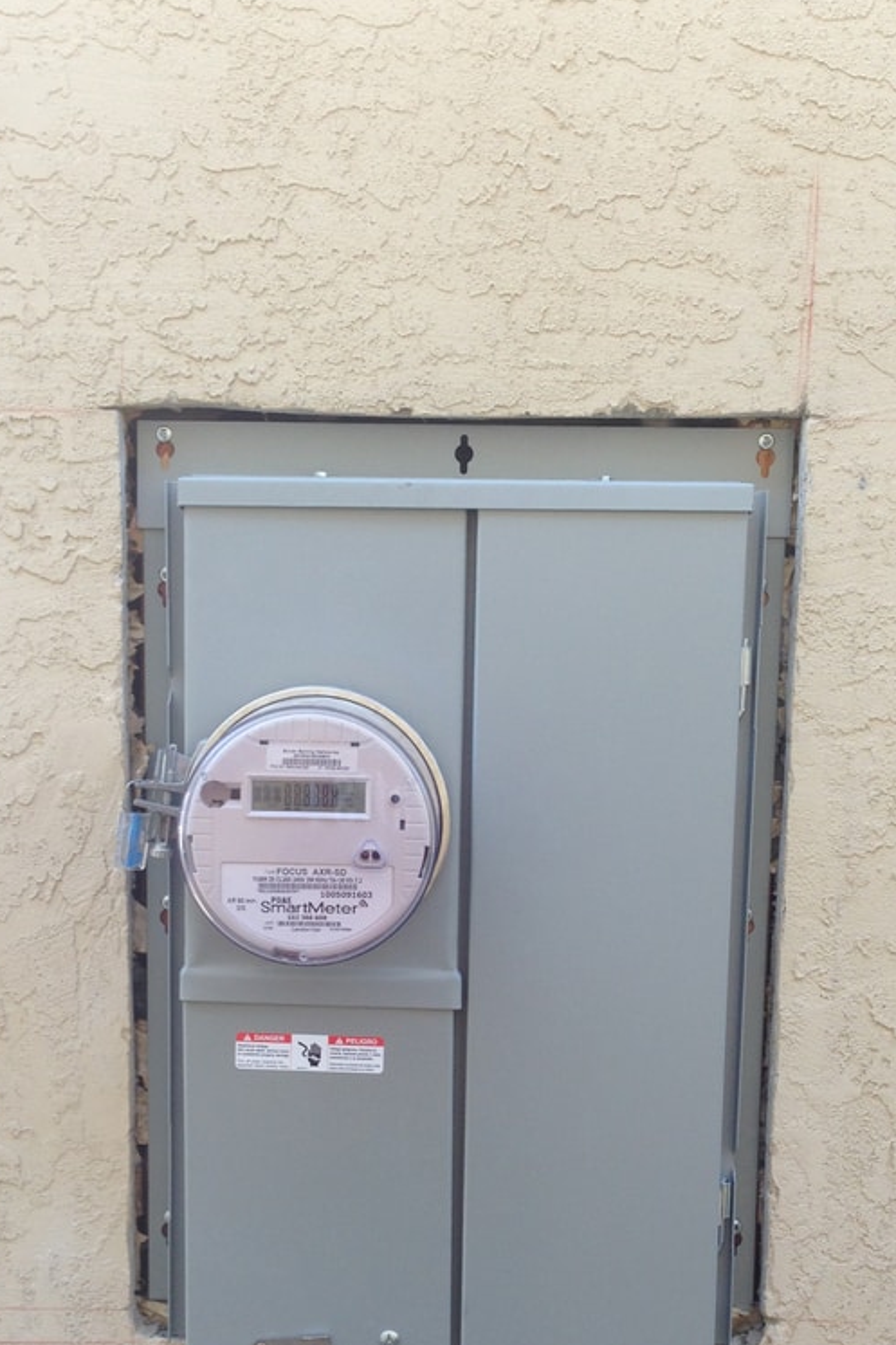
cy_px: 831
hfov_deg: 29.2
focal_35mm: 46
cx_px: 422
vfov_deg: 42.5
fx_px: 1718
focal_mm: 4.12
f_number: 2.4
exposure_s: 1/157
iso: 50
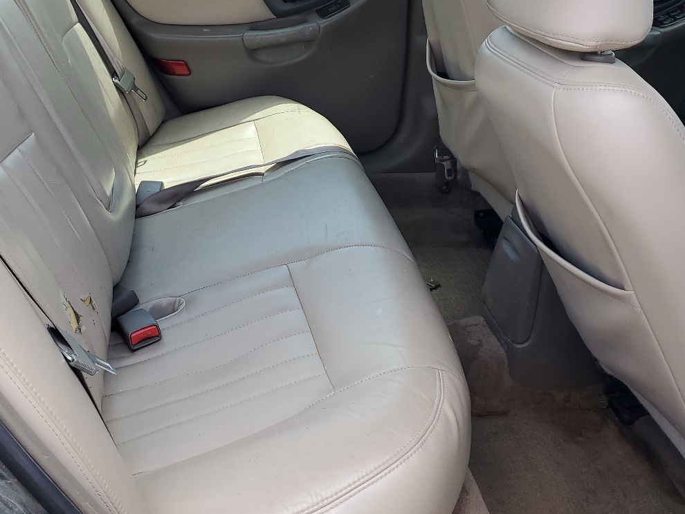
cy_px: 131
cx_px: 288
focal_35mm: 42
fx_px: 831
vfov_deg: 33.7
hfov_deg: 44.6
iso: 50
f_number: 1.5
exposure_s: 1/417
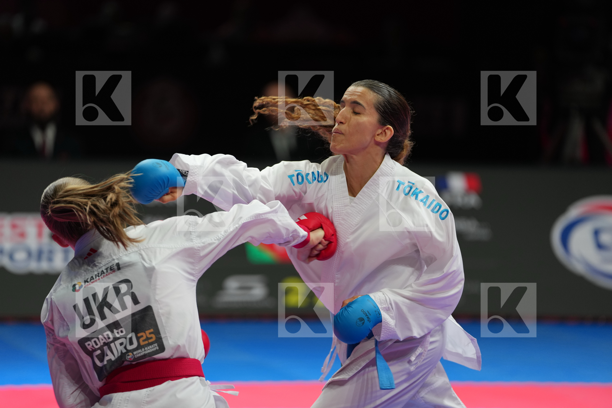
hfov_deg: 10.3
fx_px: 3399
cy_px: 204
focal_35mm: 200
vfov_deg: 6.9
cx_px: 306
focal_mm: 200
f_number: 2.8
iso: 640
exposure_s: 1/1000
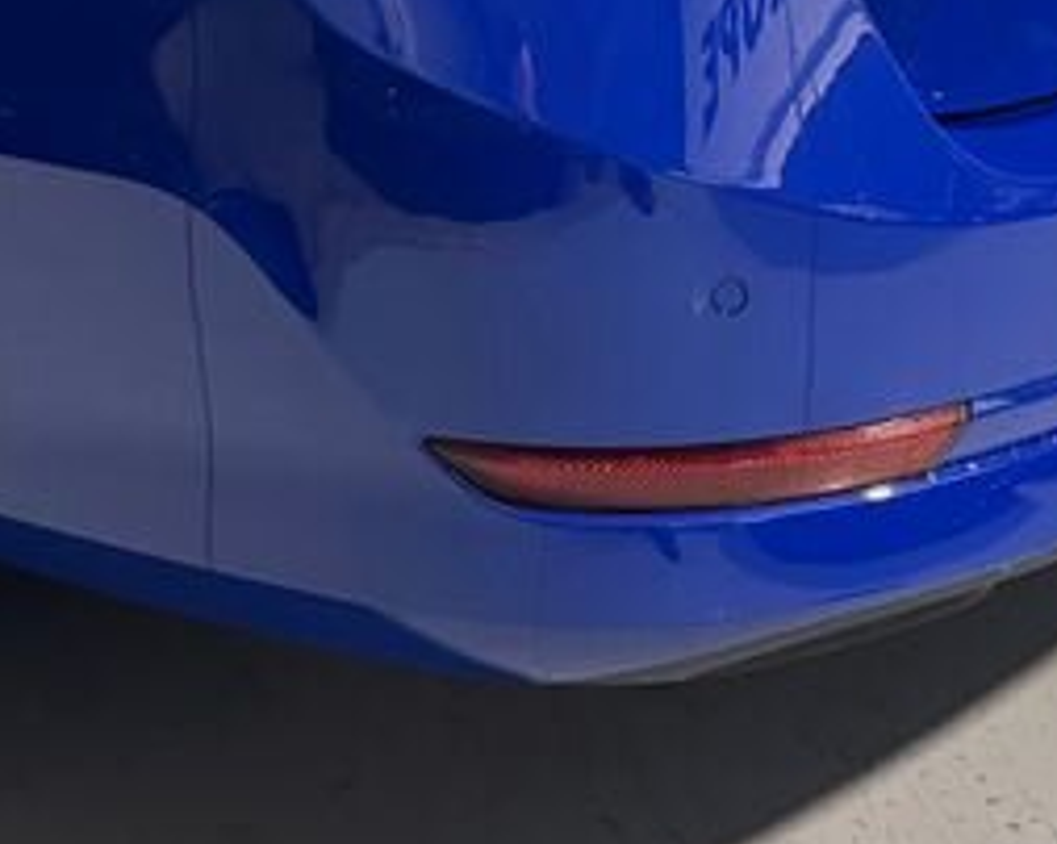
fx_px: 2970
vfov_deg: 15.3
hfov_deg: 19.9
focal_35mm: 95
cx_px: 184
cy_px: -313
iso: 500
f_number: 1.78
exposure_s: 1/60
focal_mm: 6.76
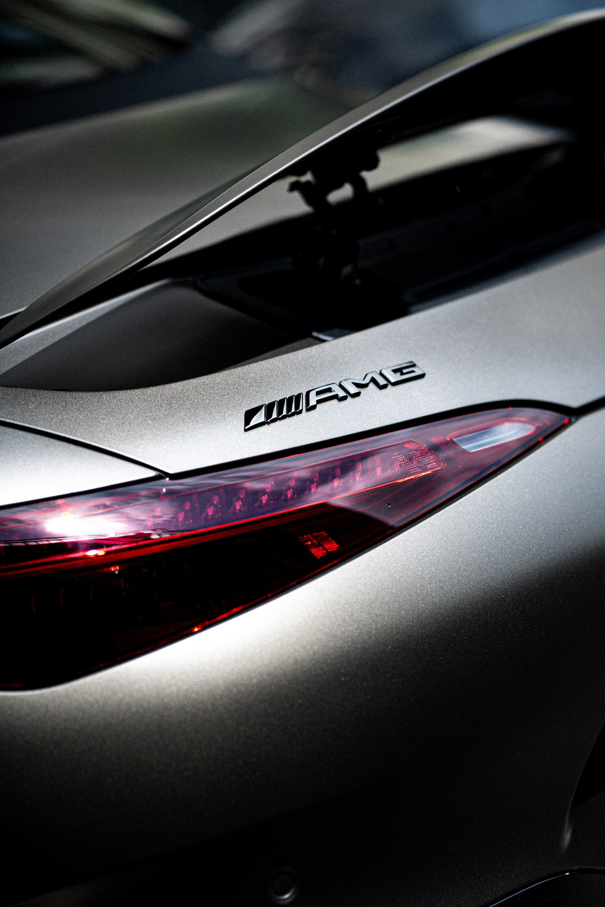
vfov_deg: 16.5
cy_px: 459
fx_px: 3125
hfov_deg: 11.0
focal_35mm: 124
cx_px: 438
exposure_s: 1/5000
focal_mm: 85
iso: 100
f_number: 1.4
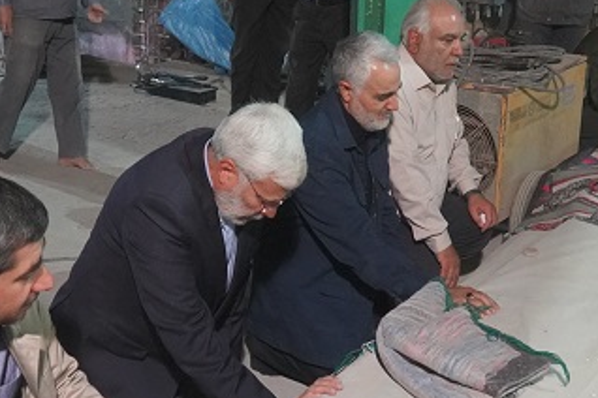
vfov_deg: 26.2
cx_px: 322
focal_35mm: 51
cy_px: 291
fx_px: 847
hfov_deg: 38.9
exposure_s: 1/160
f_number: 4
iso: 5000
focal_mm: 18
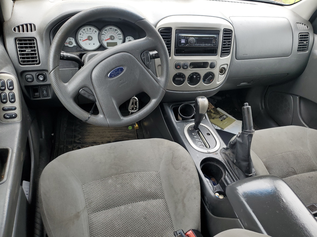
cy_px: 118
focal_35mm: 26
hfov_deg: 67.3
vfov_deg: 53.1
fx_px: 238
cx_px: 158
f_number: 1.5
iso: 50
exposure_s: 1/175
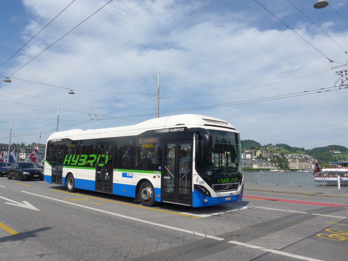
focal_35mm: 29
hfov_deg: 61.7
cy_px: 130
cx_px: 174
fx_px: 292
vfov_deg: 48.2
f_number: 3.2
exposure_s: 1/2000
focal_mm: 6
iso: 80
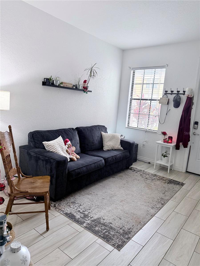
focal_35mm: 24
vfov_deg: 71.6
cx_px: 100
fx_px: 185
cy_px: 133
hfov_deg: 56.8
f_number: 1.78
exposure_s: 1/120
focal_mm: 6.76
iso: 250
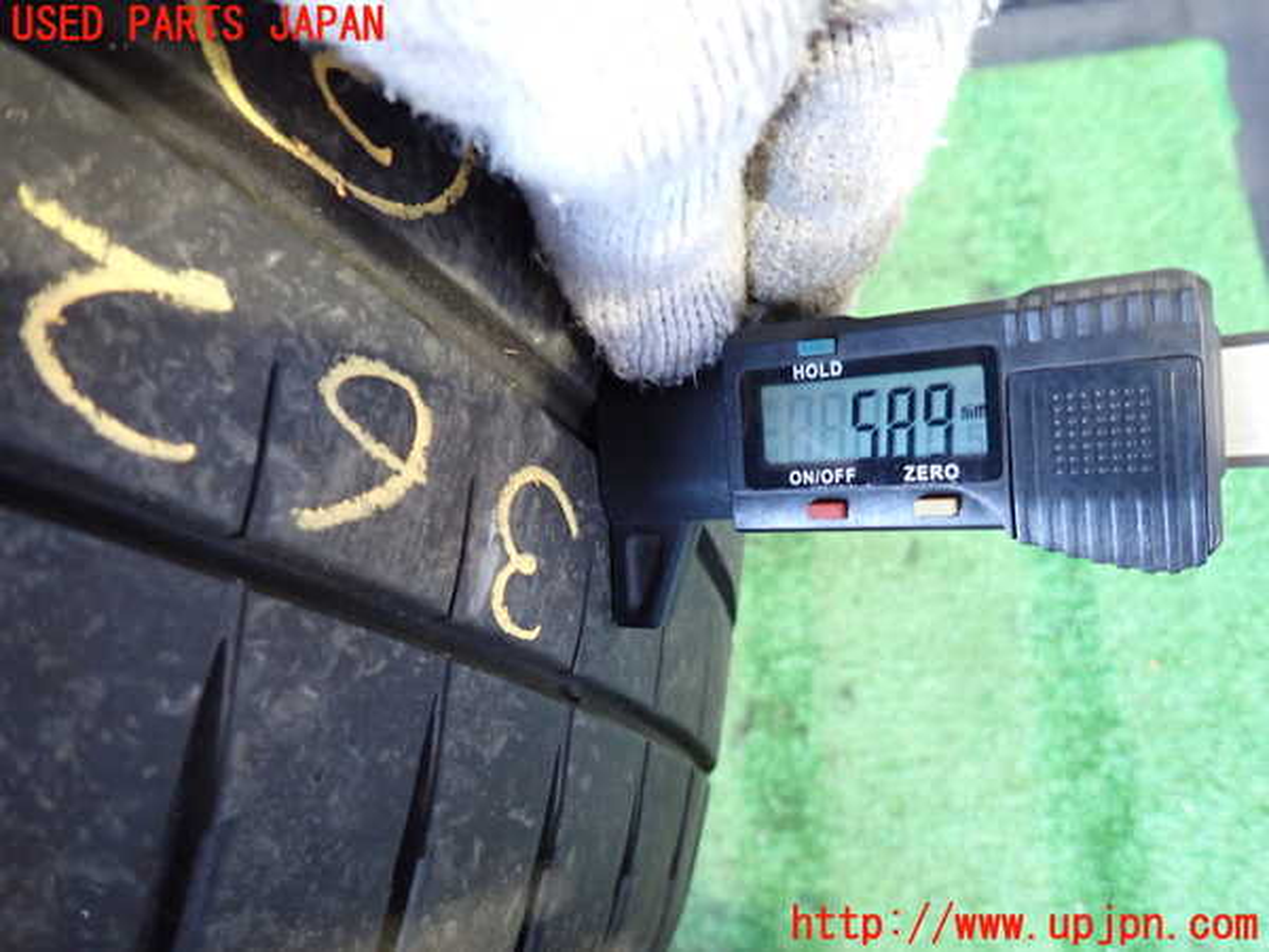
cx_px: 634
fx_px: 916
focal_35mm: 25
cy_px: 476
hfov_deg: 69.4
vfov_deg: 54.9
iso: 500
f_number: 2
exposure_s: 1/30
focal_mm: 4.5
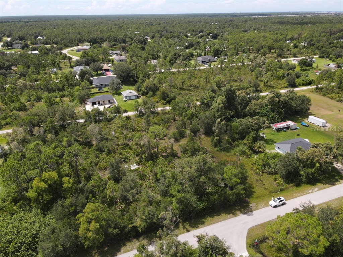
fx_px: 238
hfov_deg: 71.6
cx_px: 172
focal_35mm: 24
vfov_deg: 56.8
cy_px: 128
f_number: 2.8
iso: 100
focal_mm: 4.5
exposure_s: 1/500
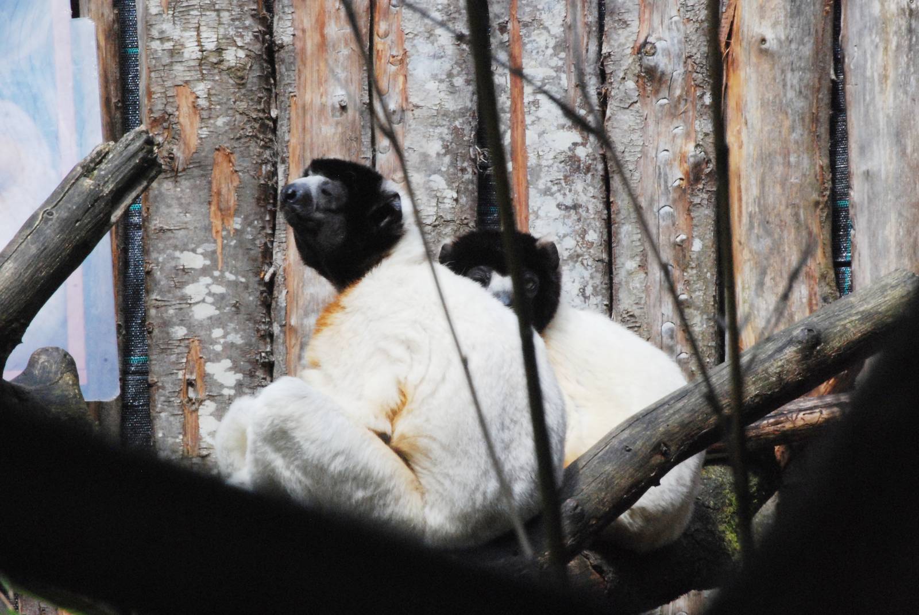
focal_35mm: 450
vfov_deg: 3.1
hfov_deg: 4.6
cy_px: 308
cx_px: 460
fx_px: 11501
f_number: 32
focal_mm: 300
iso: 1600
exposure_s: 1/160
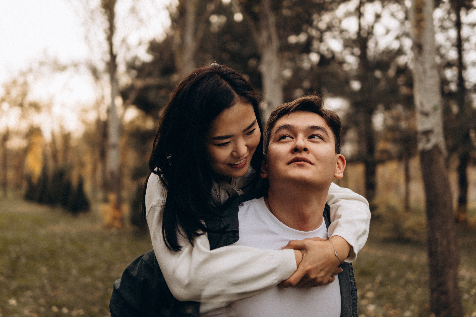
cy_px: 158
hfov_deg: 43.6
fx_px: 595
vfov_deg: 29.9
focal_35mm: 45
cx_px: 238
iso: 100
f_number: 1.4
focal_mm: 30
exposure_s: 1/320
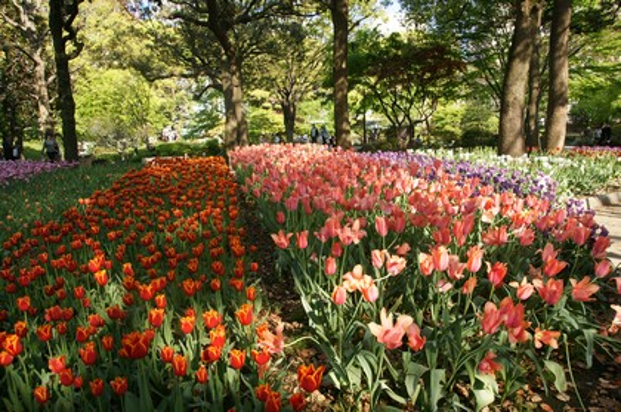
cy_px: 206
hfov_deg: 73.8
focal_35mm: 24
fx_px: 414
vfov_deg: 53.0
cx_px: 310
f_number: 5.6
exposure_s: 1/250
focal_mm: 16
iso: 200
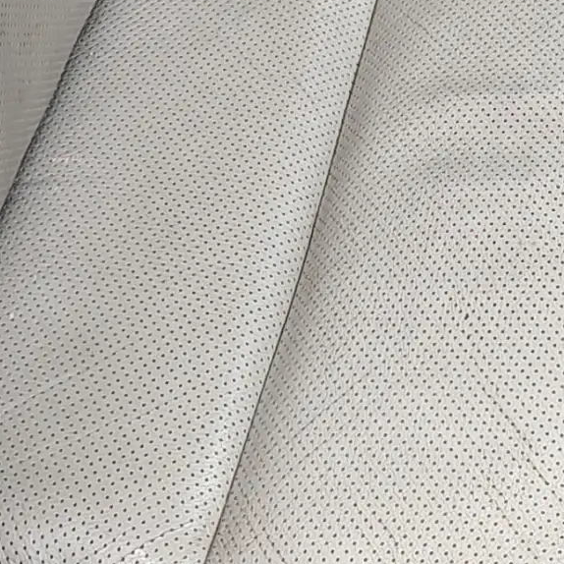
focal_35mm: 120
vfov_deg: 12.8
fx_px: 2212
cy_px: -542
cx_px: 390
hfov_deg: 14.5
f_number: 1.8
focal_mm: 5.56
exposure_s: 1/100
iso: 258
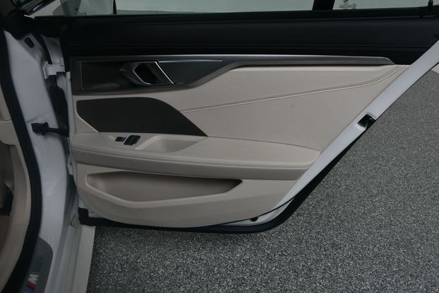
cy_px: 148
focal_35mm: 34
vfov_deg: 38.9
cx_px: 226
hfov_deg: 55.8
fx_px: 415
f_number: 14
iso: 100
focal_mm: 22
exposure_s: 1/160
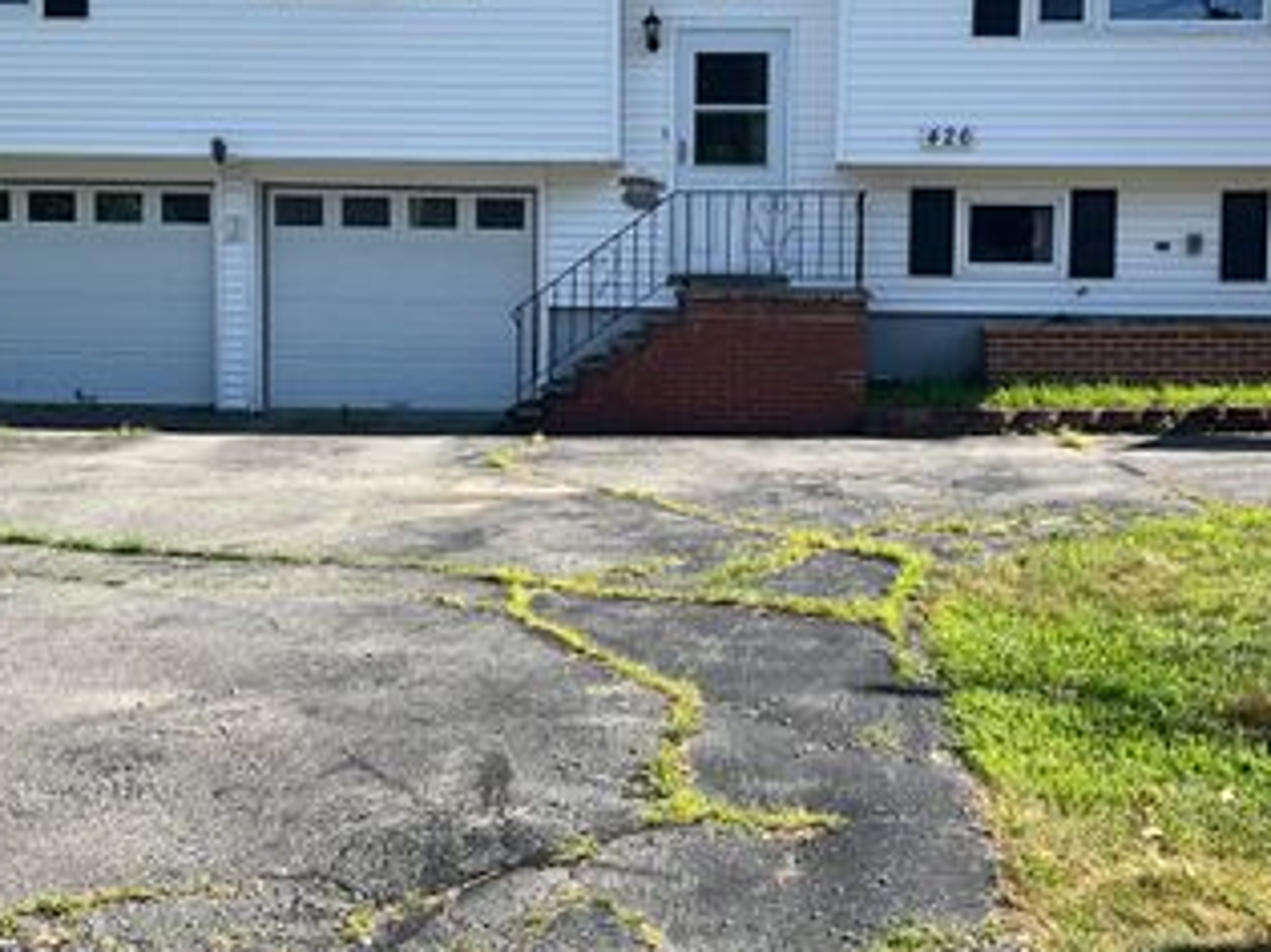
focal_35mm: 46
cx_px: 702
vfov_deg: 31.4
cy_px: 353
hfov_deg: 41.2
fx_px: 1688
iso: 25
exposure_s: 1/912
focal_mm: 3
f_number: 1.8
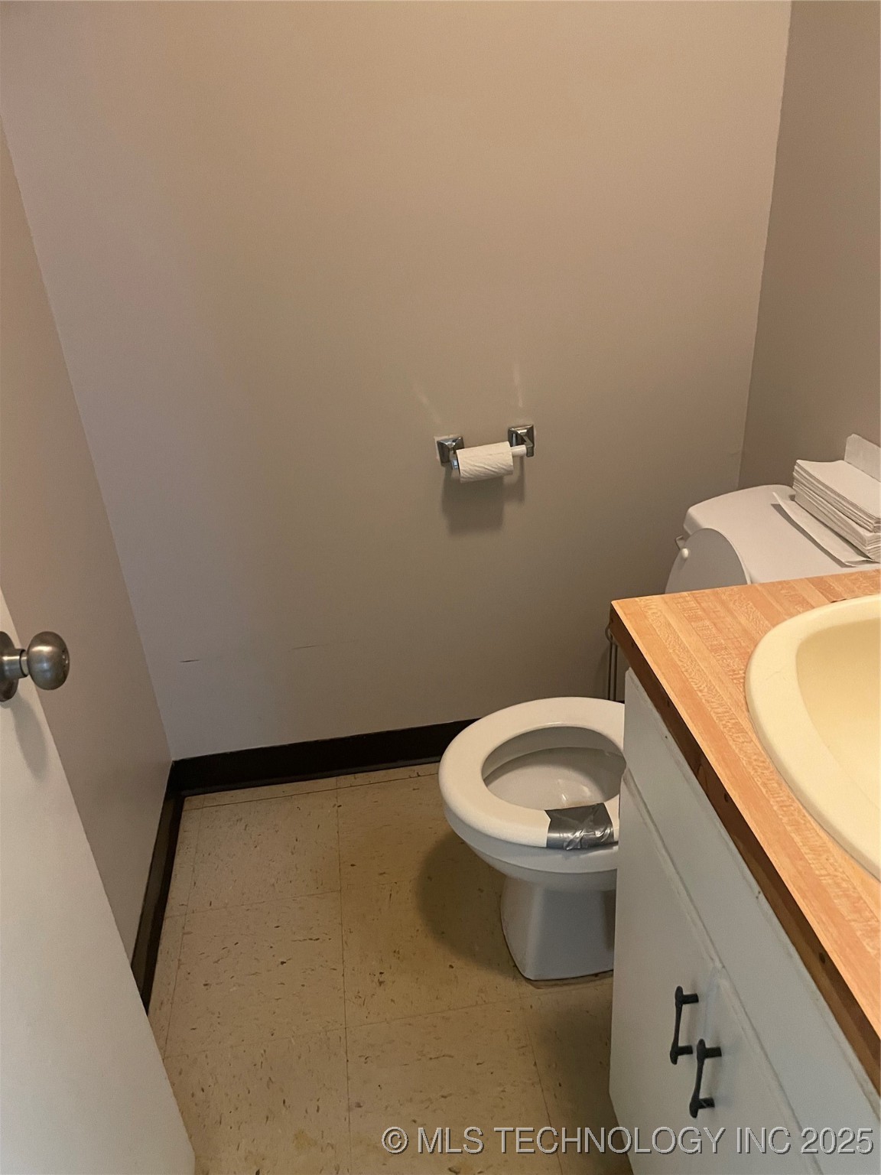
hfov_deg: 53.1
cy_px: 588
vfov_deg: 67.3
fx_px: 882
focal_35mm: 26
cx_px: 440
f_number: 1.6
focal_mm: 4.2
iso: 500
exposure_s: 1/30
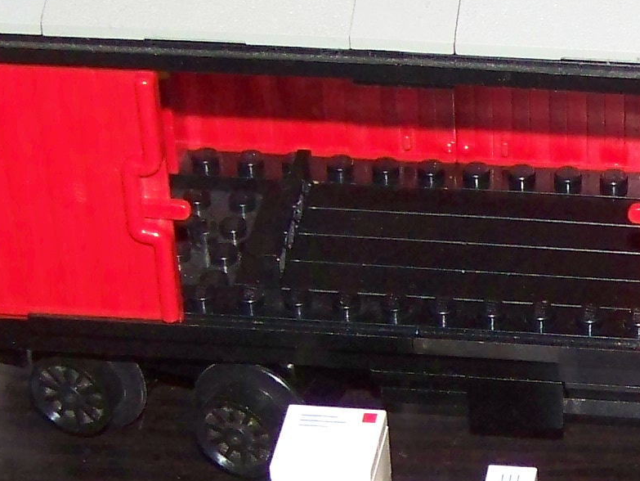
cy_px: 485
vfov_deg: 9.9
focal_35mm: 149
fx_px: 2756
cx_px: 671
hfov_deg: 13.0
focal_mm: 6.3
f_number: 2.8
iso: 200
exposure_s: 1/30
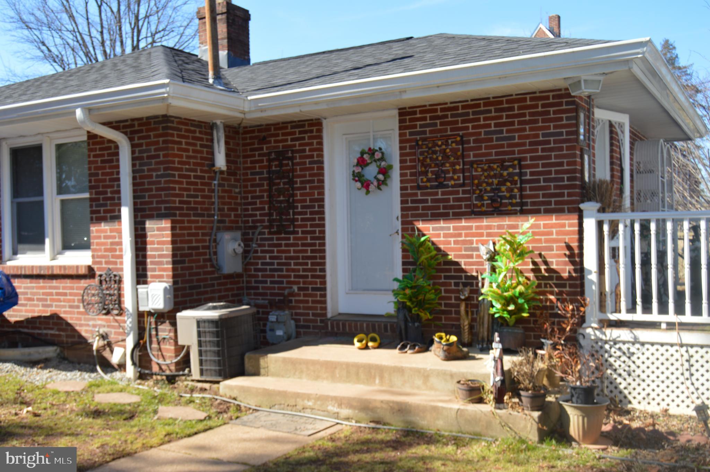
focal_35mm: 36
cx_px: 355
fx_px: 709
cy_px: 236
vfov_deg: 36.8
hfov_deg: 53.2
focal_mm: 24
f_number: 5.6
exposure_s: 1/200
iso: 100
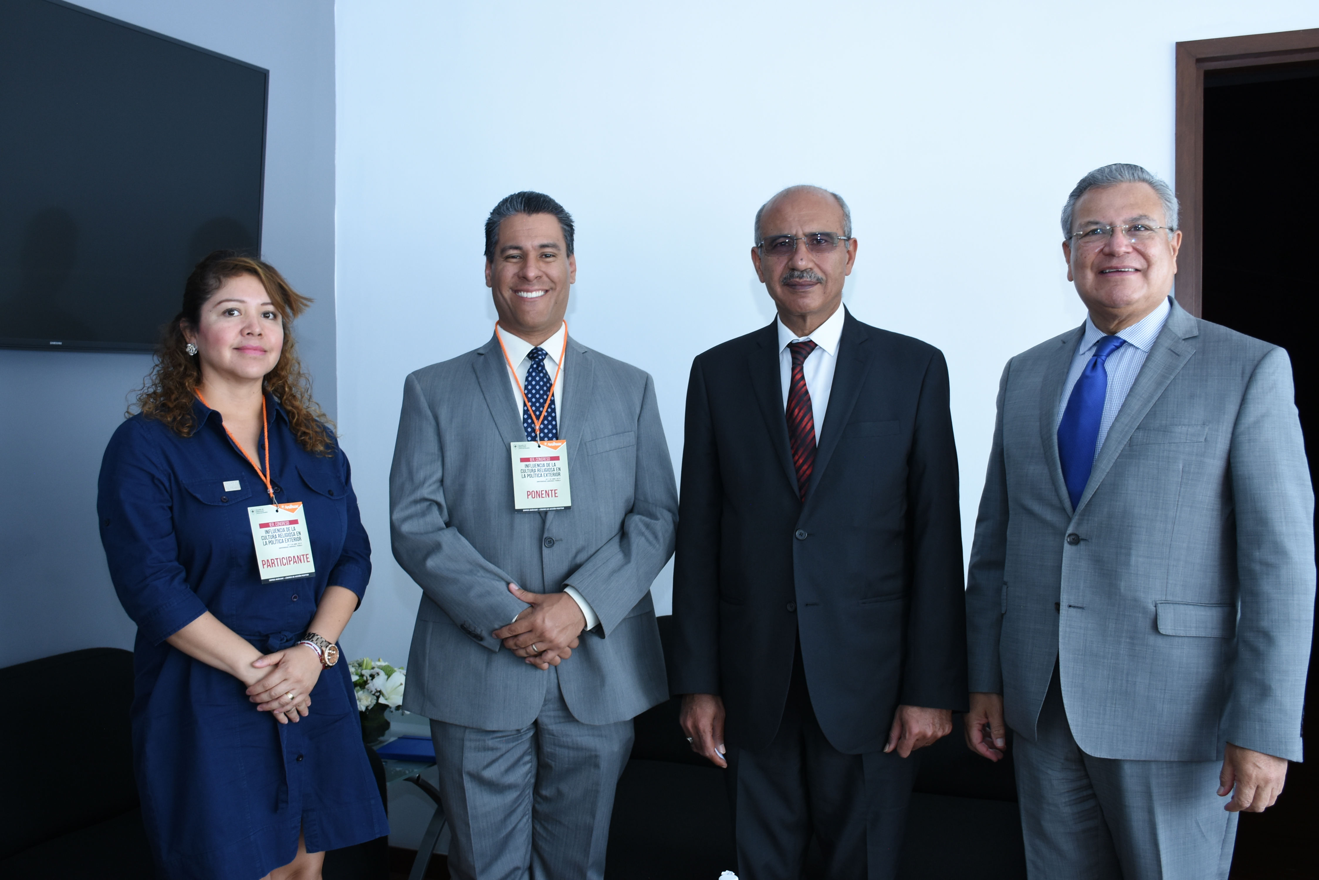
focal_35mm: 34
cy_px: 440
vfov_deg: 38.4
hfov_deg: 55.1
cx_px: 660
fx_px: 1264
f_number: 5.6
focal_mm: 23
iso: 500
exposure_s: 1/80
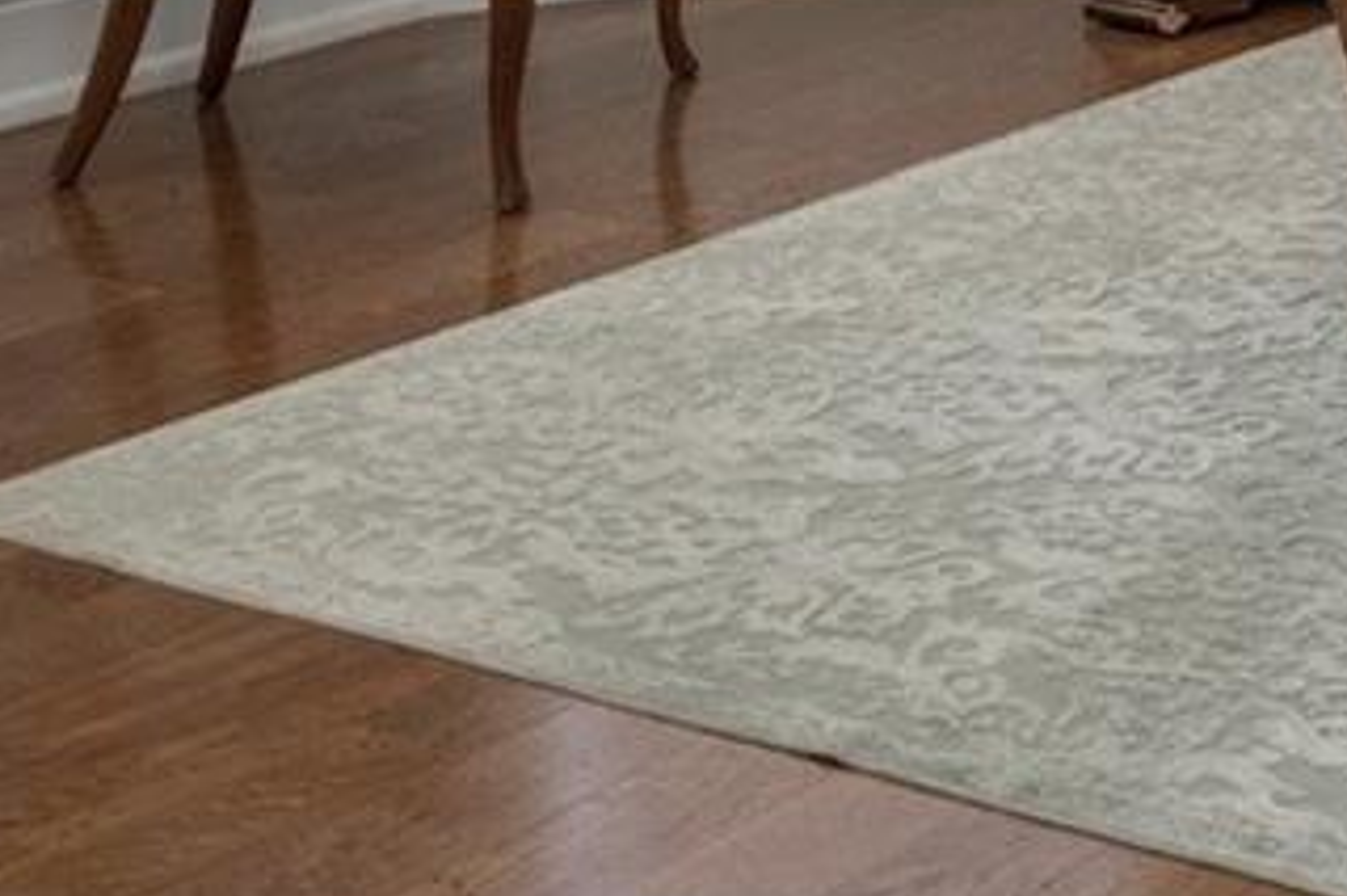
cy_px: -778
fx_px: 3740
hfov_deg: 18.1
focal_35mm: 100
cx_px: 2050
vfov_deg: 12.4
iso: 320
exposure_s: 1/5
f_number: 8
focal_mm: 20
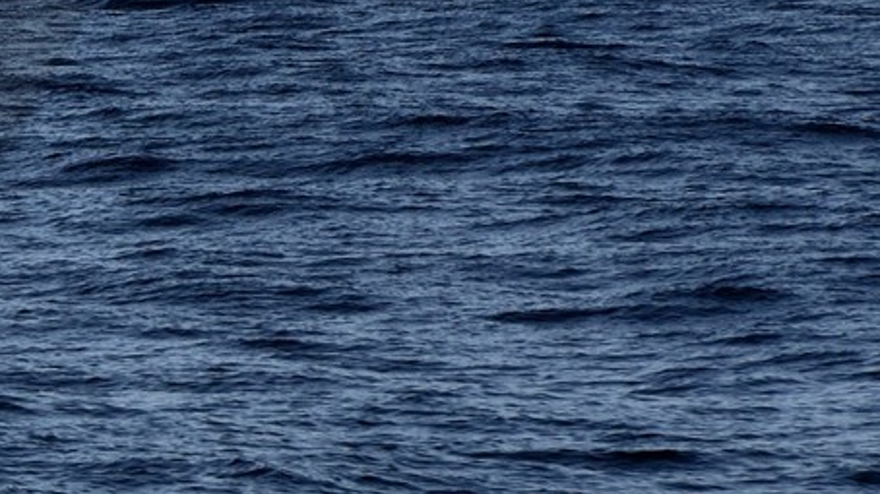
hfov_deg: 2.9
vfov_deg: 1.6
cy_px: -314
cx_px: -659
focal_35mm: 739
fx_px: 17238
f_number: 14
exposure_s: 1/640
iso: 400
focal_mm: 200
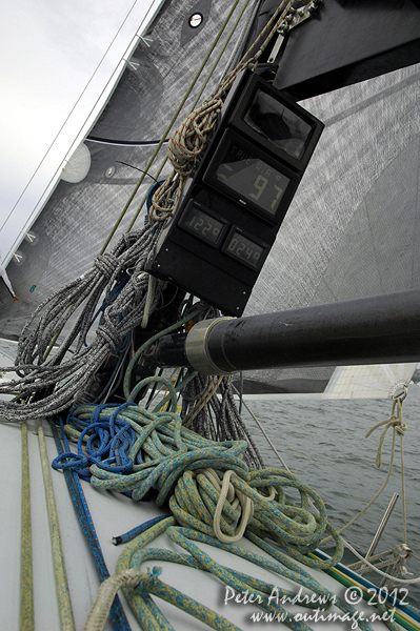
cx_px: 210
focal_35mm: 33
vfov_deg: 57.3
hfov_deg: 39.9
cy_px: 316
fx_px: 578
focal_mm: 22
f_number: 8
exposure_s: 1/500
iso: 400
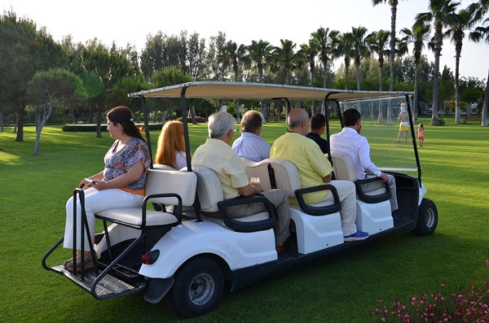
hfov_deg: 53.2
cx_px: 244
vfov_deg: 36.7
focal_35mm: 36
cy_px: 162
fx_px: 488
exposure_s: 1/640
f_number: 5.6
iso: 400
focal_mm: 24
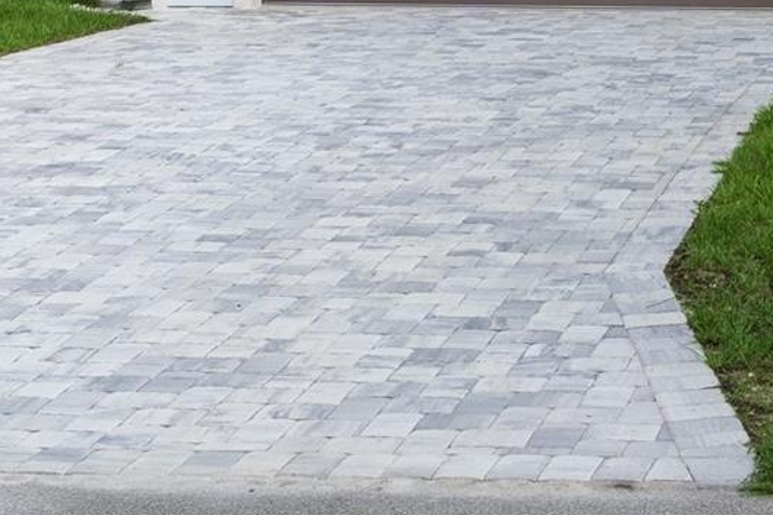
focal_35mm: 94
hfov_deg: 19.7
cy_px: -243
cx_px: 1050
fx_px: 2018
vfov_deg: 13.7
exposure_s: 1/4000
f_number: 7.1
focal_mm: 31
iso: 50
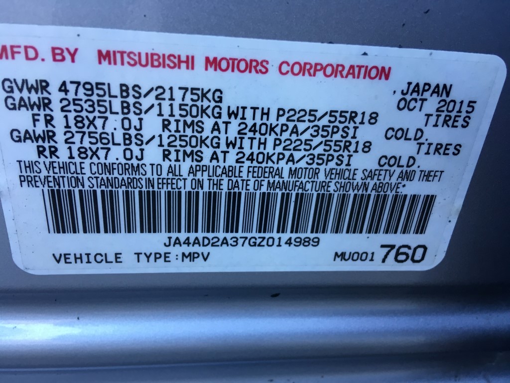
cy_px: 192
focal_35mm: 29
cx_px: 255
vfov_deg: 48.2
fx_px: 427
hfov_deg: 61.7
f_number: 2.2
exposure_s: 1/30
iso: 32
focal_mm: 4.15
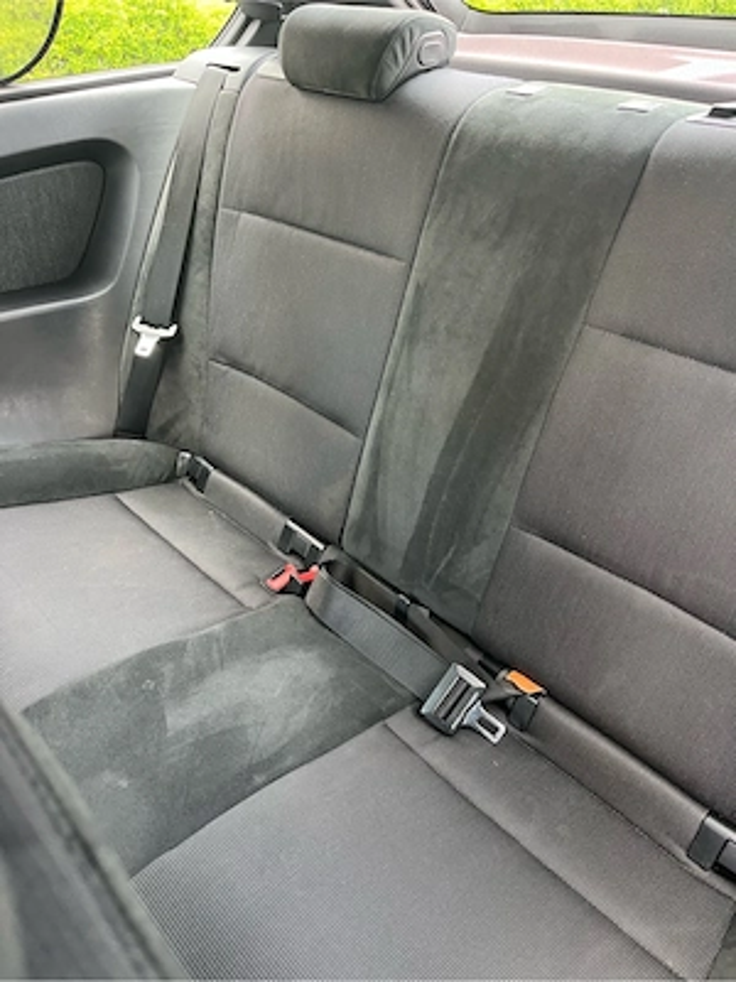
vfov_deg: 67.3
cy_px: 491
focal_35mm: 26
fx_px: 737
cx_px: 368
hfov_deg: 53.1
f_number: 1.6
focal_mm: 5.1
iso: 200
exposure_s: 1/60
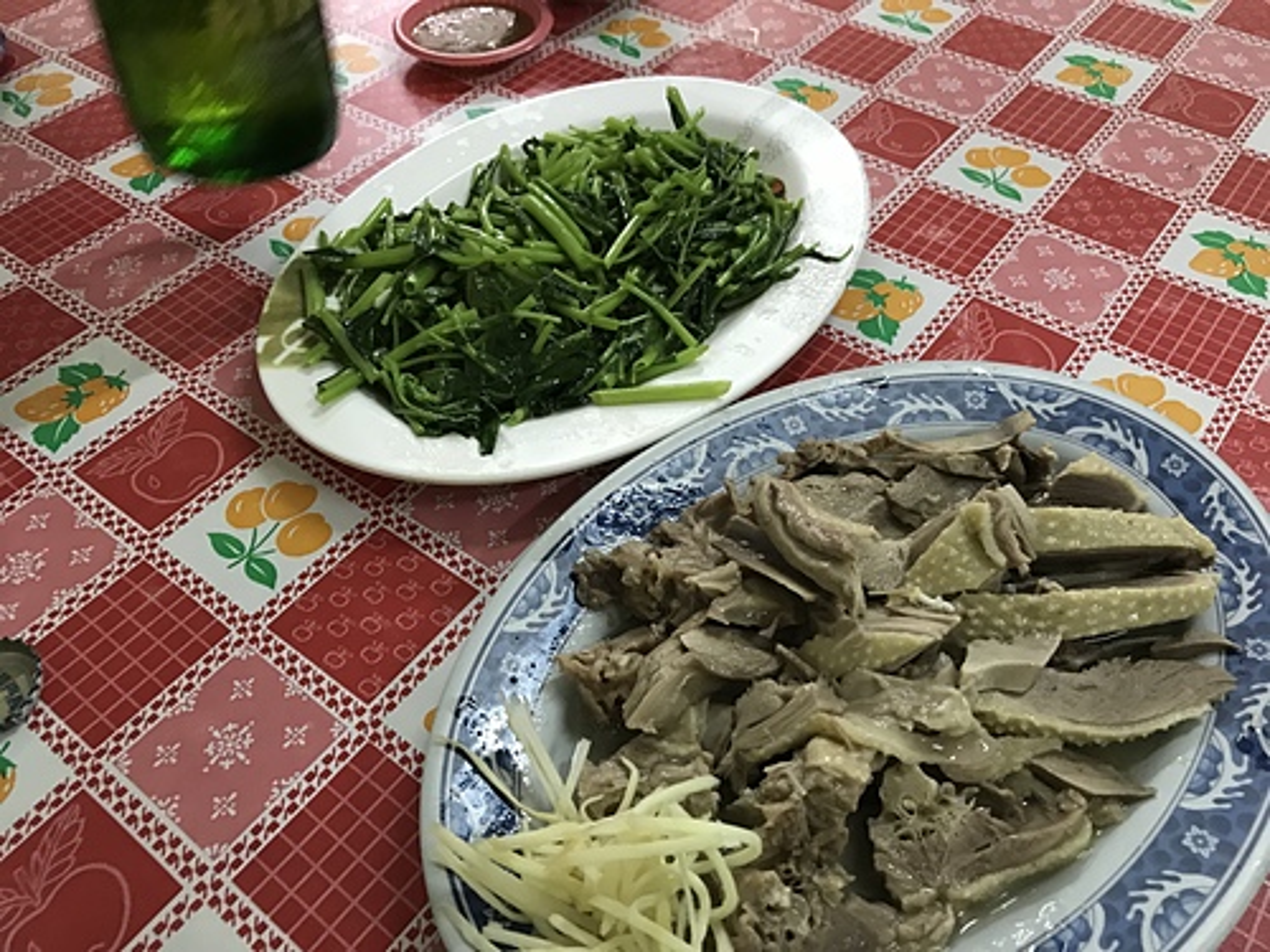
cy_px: 476
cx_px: 635
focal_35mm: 28
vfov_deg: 49.7
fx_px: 1027
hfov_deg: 63.4
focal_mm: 3.99
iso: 80
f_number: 1.8
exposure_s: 1/15
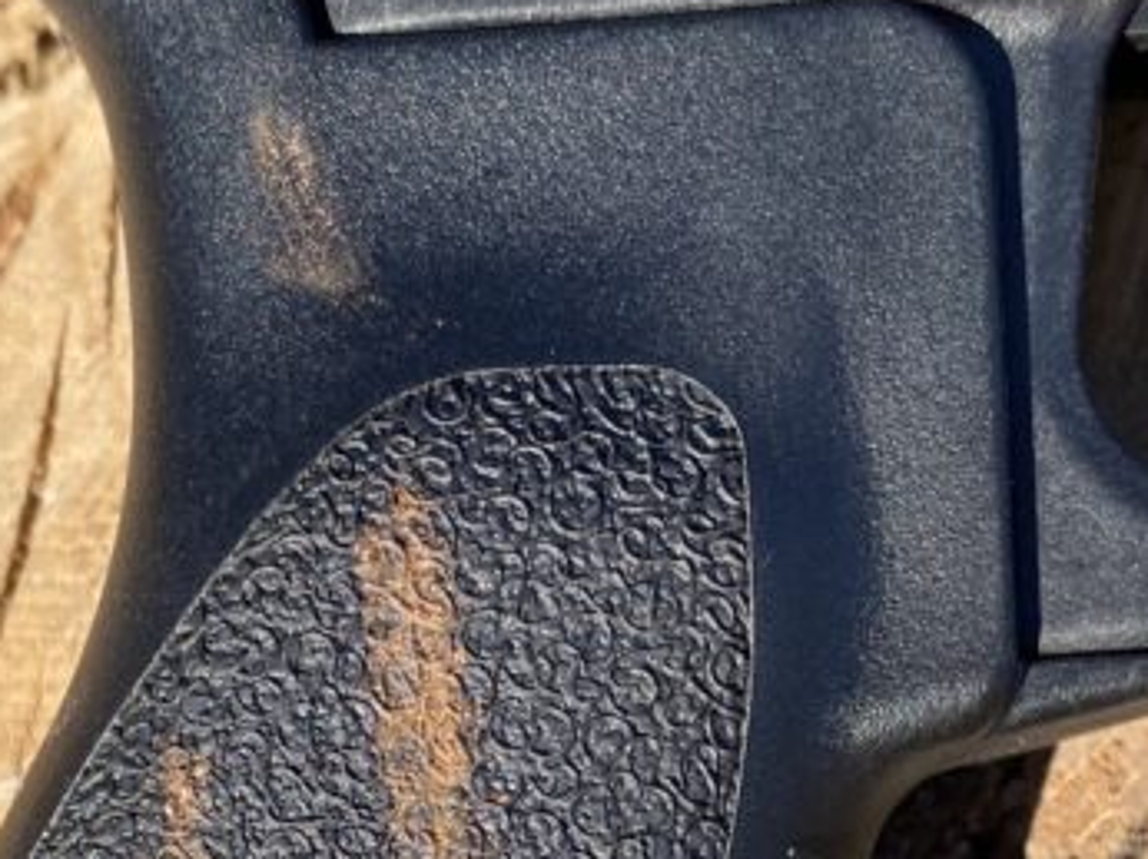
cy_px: 912
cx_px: 511
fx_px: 2552
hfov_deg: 25.3
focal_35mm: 77
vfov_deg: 18.5
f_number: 1.8
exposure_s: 1/1377
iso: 32
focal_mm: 4.25
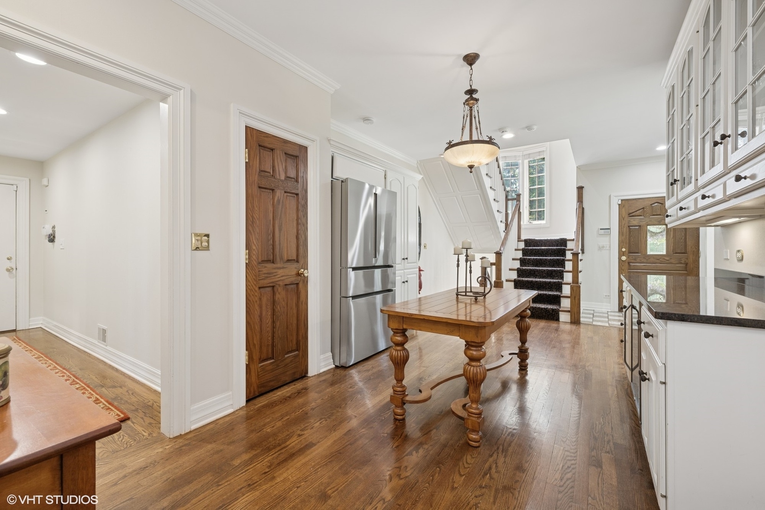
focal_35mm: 15
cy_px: 255
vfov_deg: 77.3
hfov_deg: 100.4
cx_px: 382
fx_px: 319
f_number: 9.5
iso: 200
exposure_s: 1/15
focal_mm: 15
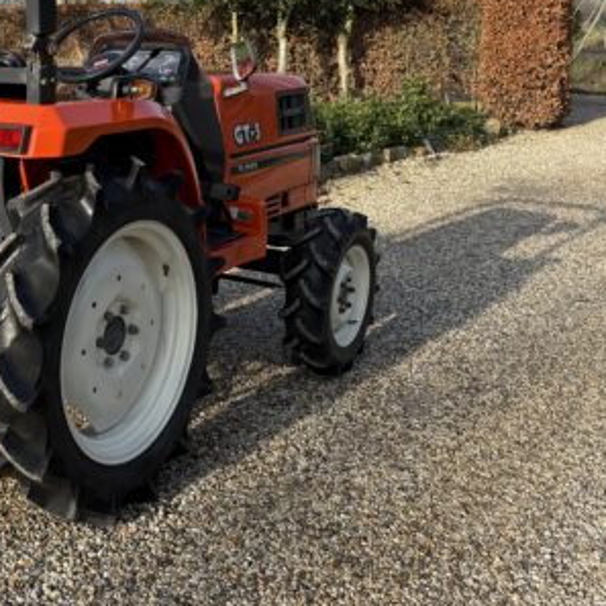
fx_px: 990
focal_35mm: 50
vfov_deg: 33.3
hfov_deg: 31.6
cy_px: 148
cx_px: 6
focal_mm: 6.76
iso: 80
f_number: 1.78
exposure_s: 1/2110
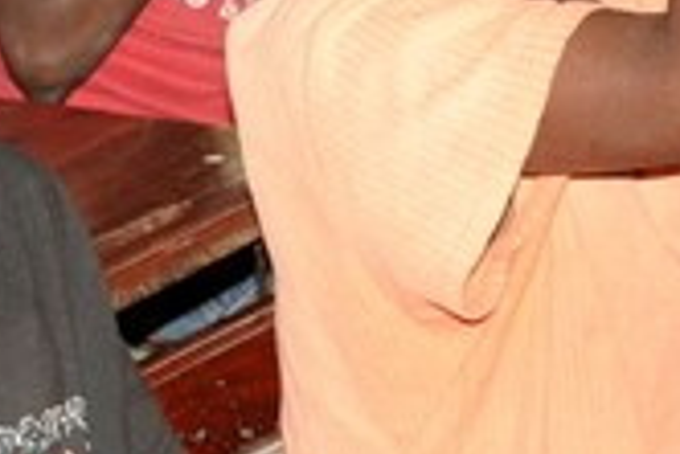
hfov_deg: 15.7
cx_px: 393
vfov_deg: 10.3
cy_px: -164
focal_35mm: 130
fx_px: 2458
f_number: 7.1
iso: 800
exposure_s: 1/60
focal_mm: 27
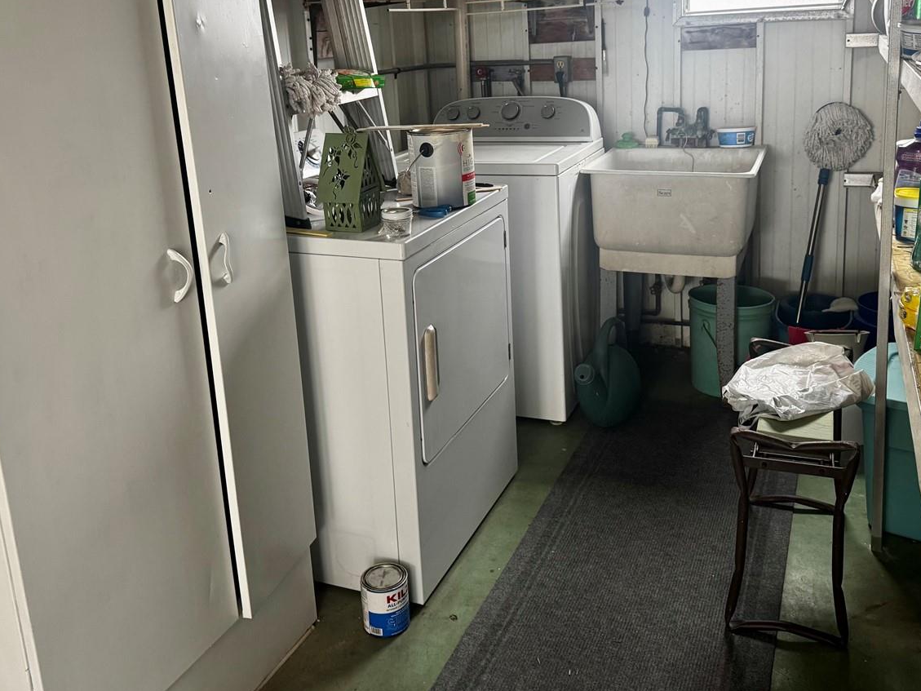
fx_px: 905
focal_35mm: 34
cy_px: 224
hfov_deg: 53.9
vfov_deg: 41.2
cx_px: 476
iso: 250
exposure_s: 1/60
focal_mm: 6.76
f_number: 1.78
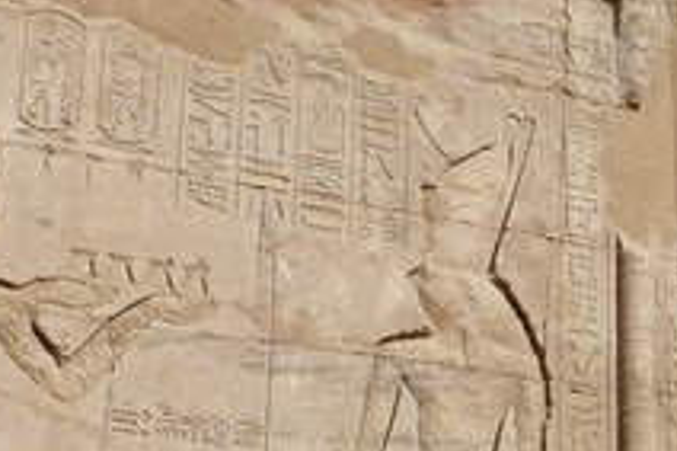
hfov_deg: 20.5
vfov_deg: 14.2
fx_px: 1785
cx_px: 749
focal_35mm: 95
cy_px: 406
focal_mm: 5.5
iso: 80
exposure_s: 1/1600
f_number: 3.2
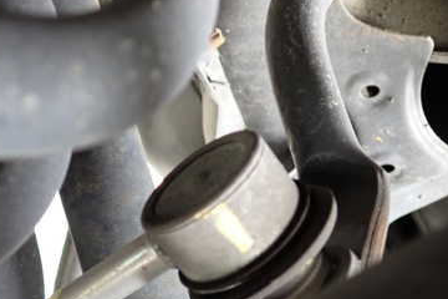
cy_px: 275
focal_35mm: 52
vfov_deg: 25.1
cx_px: 97
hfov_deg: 37.0
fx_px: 647
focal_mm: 5.4
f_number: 2.3
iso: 400
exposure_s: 1/30
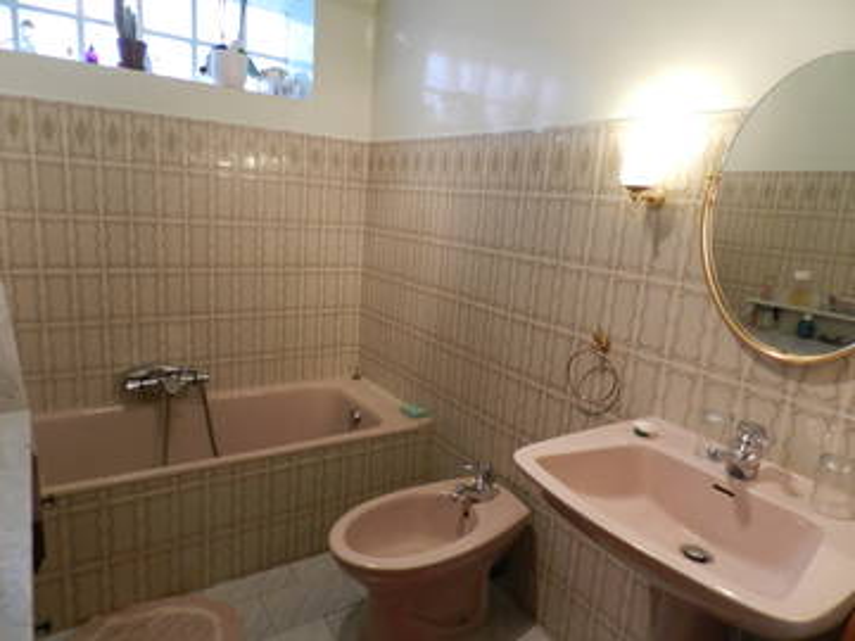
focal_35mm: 23
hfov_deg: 73.9
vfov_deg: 58.9
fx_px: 568
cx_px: 428
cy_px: 320
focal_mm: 4
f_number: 3.4
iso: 220
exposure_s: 1/30
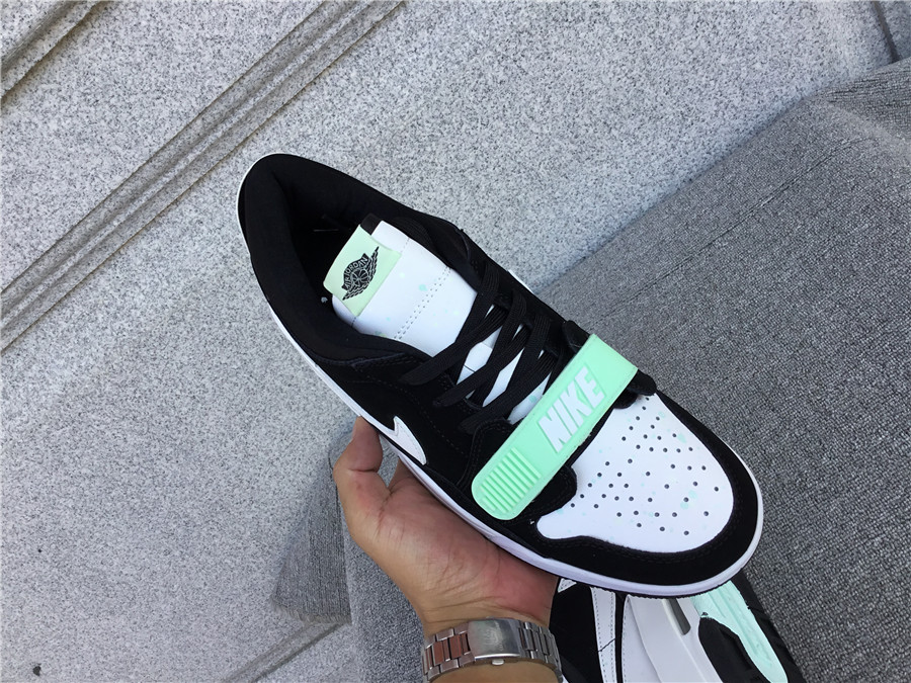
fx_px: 816
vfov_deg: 45.4
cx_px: 456
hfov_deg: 58.4
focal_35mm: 31
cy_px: 342
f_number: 2.4
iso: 25
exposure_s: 1/265
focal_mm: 3.3
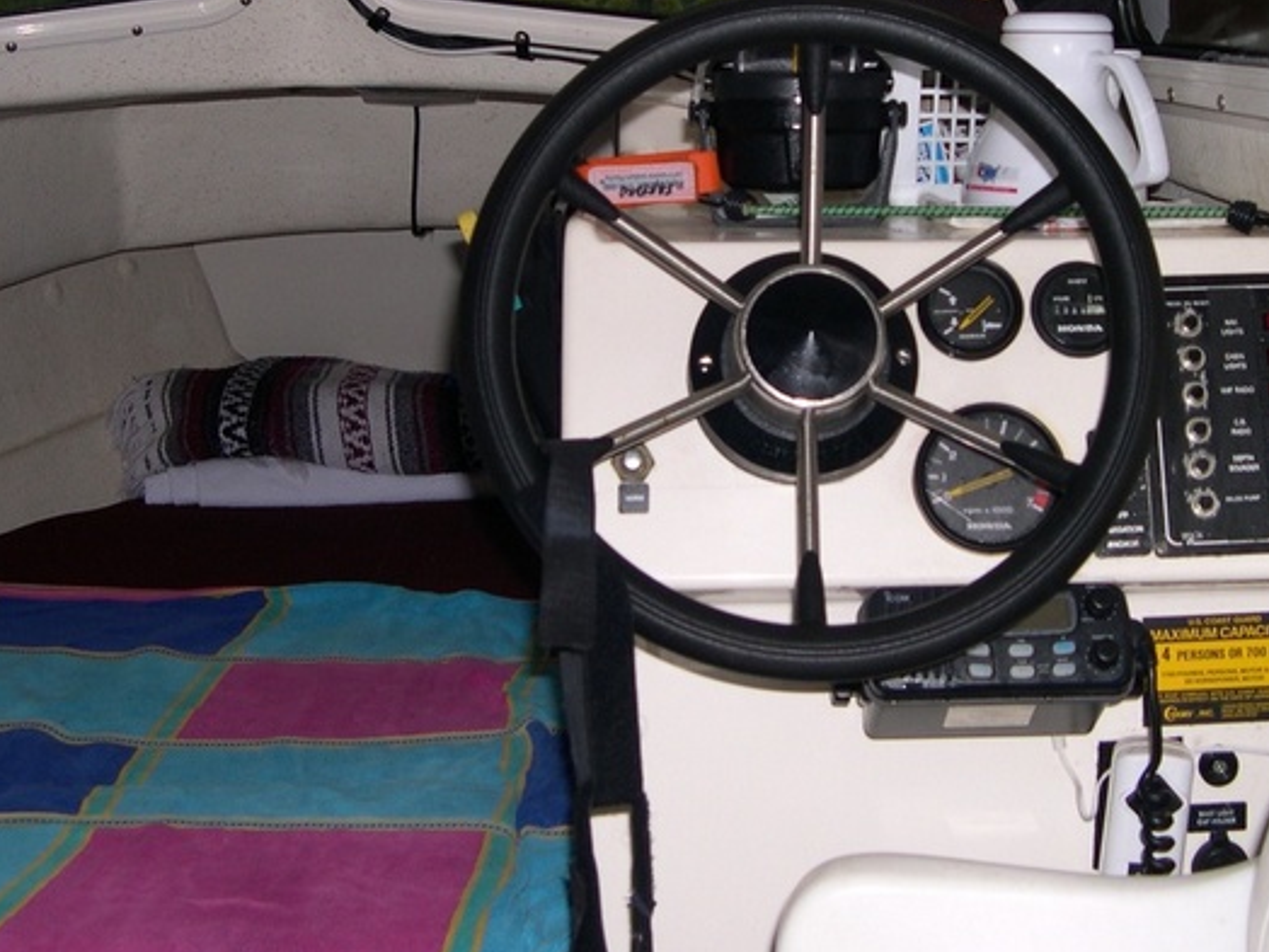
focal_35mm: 58
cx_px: 724
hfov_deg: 33.2
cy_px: 305
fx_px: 2126
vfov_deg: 25.1
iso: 100
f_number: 2.8
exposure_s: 1/60
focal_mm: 8
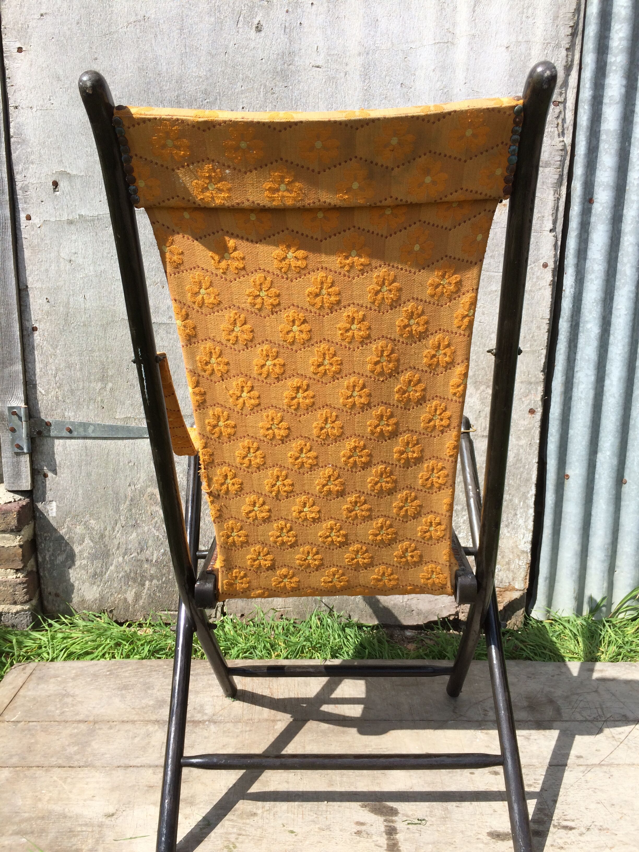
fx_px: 714
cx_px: 320
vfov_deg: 61.7
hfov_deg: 48.2
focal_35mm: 29
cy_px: 426
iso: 32
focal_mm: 4.15
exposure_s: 1/1642
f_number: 2.2
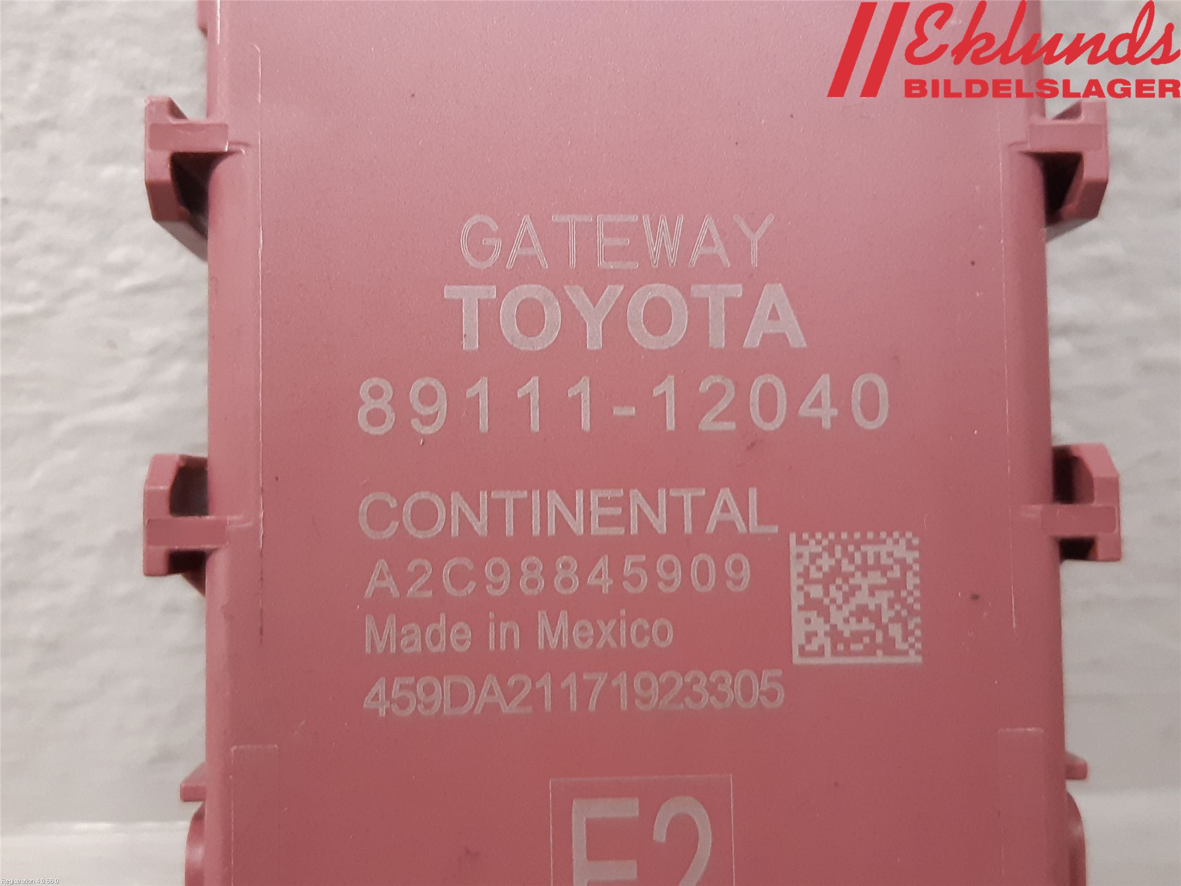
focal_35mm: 26
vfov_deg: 53.1
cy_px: 443
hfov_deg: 67.3
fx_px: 887
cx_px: 590
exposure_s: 1/33
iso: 250
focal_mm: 3.93
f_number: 1.7
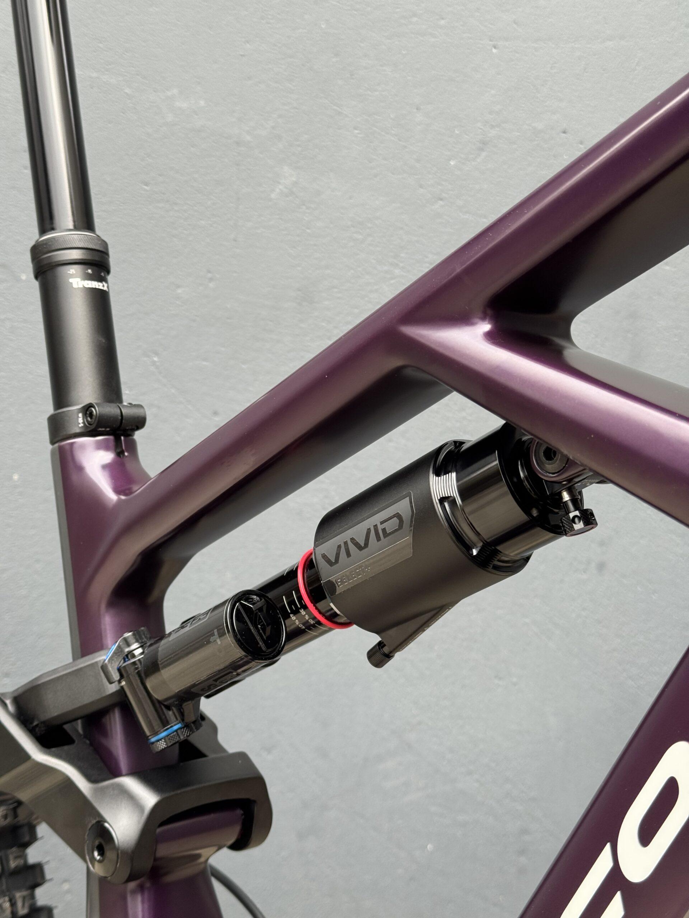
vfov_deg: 39.7
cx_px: 344
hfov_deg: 30.3
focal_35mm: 48
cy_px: 459
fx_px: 1274
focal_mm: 6.76
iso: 80
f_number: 1.78
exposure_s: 1/121
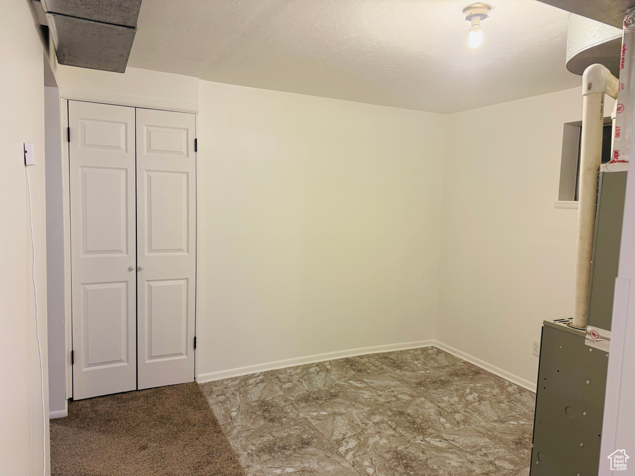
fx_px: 440
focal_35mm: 24
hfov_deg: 71.6
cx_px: 318
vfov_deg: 56.8
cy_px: 238
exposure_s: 1/60
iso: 160
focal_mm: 6.76
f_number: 1.78
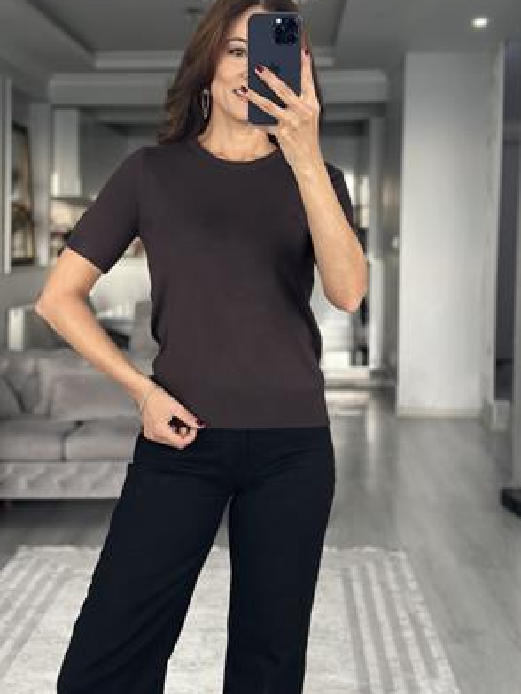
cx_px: 223
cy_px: 253
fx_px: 1244
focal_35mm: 62
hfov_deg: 23.6
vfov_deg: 31.0
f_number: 1.78
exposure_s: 1/60
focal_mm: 6.86
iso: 200
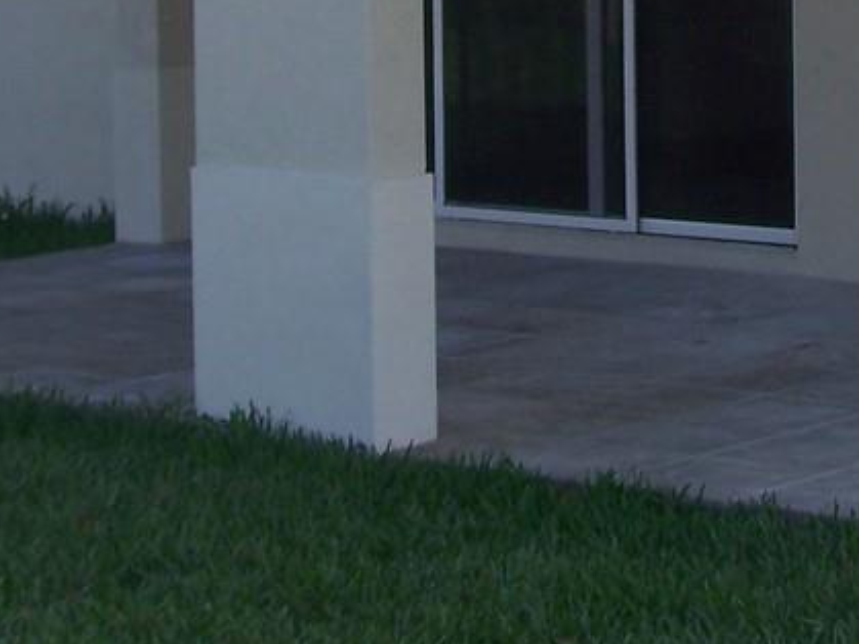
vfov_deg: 9.9
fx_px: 3597
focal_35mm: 145
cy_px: -332
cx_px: 656
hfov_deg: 13.6
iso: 64
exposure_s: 1/250
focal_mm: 6.3
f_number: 4
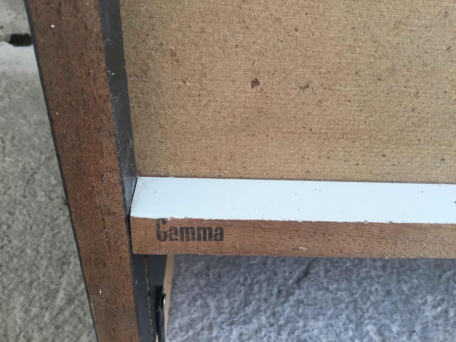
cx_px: 228
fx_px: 408
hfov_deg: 58.4
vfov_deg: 45.4
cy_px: 171
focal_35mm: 31
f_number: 2.4
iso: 25
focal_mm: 3.3
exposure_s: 1/33
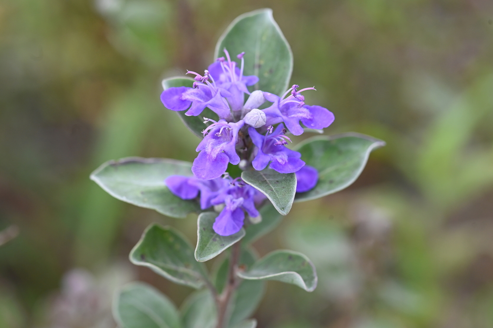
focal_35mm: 105
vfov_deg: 13.0
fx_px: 1437
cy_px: 164
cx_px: 246
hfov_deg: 19.5
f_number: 8
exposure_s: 1/200
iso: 800
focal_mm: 105
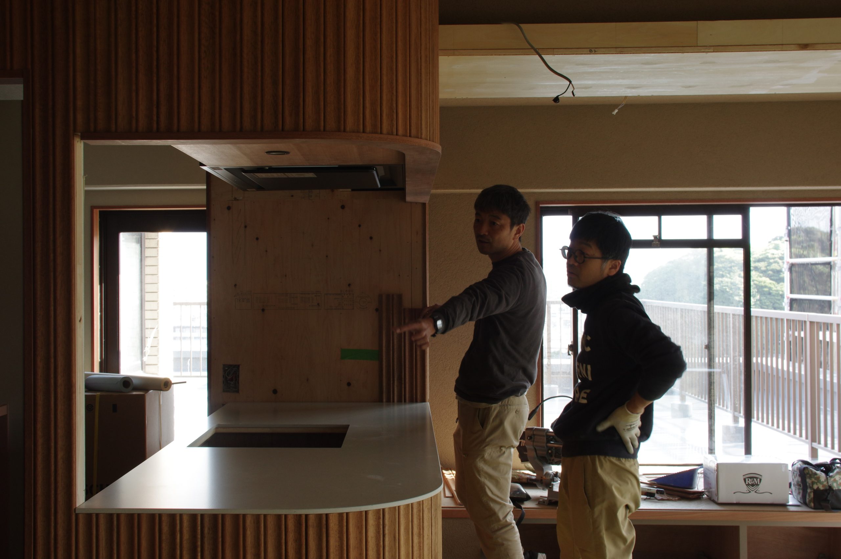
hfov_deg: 43.6
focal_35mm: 45
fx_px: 1050
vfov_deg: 29.8
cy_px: 280
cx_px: 420
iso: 400
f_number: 9
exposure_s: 1/25
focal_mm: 30
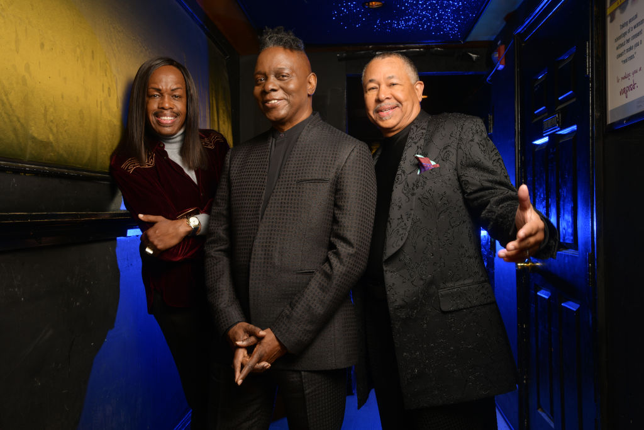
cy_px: 215
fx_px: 608
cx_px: 322
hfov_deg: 55.8
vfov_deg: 38.9
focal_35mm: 34
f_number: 9
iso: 64
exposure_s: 1/160
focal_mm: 34
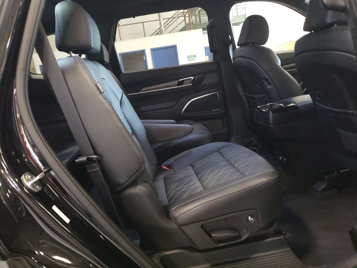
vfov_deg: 53.1
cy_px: 134
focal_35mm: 26
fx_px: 268
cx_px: 178
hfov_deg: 67.3
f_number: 1.5
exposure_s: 1/24
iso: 482
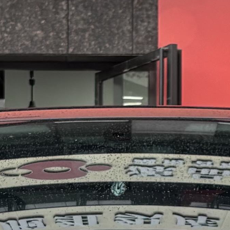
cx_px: 123
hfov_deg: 8.9
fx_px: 1473
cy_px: 276
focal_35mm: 196
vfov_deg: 8.8
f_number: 1.6
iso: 100
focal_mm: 5.96
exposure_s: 1/121
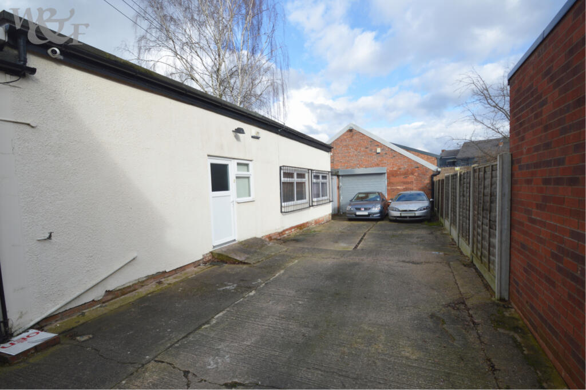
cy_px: 195
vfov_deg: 69.6
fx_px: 281
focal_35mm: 17
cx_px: 293
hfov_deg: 92.5
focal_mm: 11.5
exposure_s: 1/160
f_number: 6.3
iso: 100
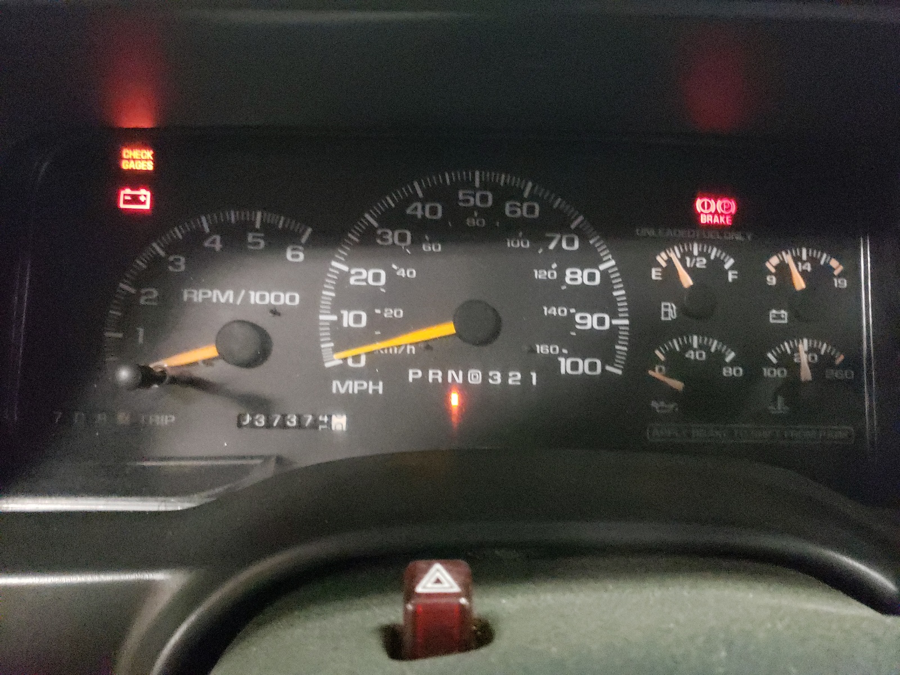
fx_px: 676
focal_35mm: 26
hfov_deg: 67.3
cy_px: 338
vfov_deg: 53.1
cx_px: 450
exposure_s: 1/24
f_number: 1.5
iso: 1397
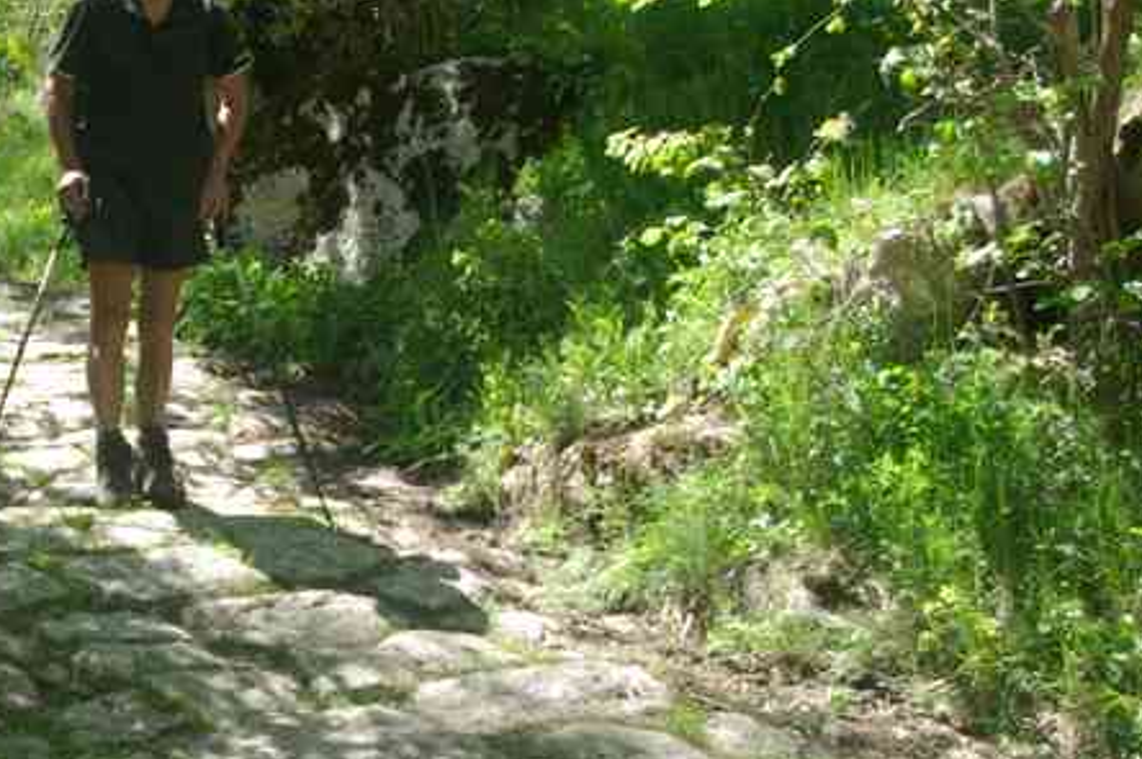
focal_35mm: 61
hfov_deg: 30.4
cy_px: 520
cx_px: -21
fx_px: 1933
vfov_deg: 22.1
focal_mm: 18
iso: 100
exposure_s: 1/90
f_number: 5.6
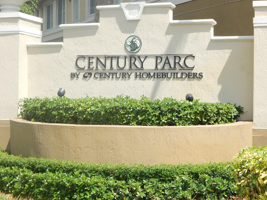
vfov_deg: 22.3
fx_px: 509
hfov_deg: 29.4
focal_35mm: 66
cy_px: 99
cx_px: 126
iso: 125
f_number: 3.8
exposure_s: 1/800
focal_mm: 9.7
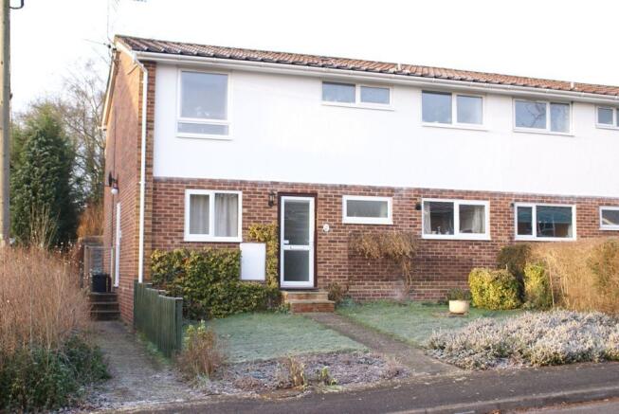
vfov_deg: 32.0
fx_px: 723
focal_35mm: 42
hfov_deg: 46.4
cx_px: 310
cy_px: 207
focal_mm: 28
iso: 125
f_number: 5
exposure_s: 1/50
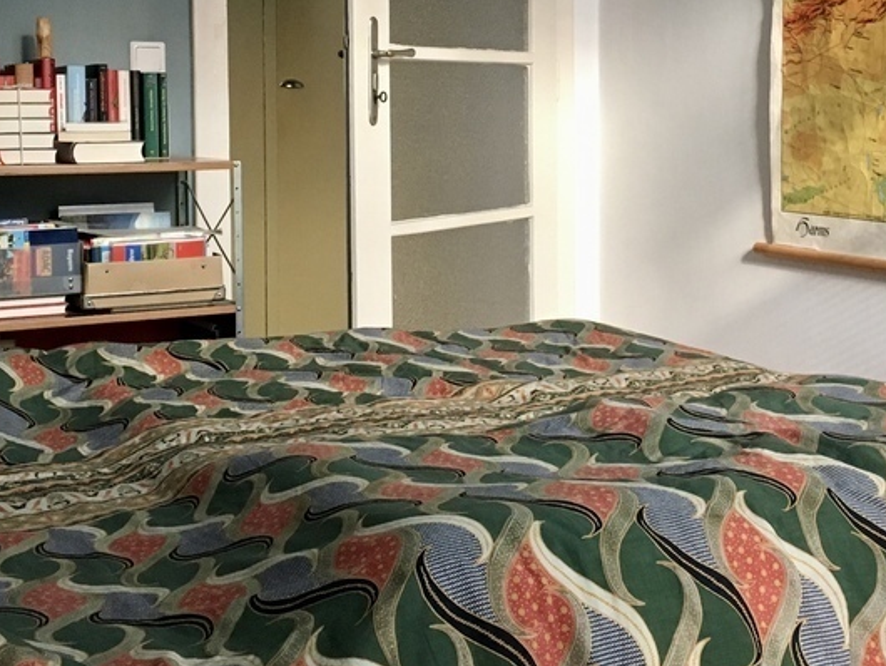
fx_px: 1434
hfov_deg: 34.2
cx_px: 535
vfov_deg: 25.8
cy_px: 174
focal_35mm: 56
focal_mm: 4.15
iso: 200
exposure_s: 1/33
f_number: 2.2
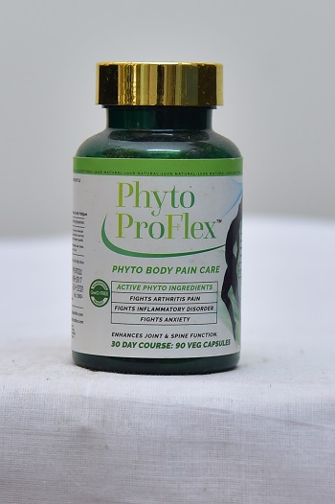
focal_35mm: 82
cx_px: 168
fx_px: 1146
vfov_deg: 24.8
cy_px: 252
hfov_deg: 16.6
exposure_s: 1/125
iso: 1600
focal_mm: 82
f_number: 4.5
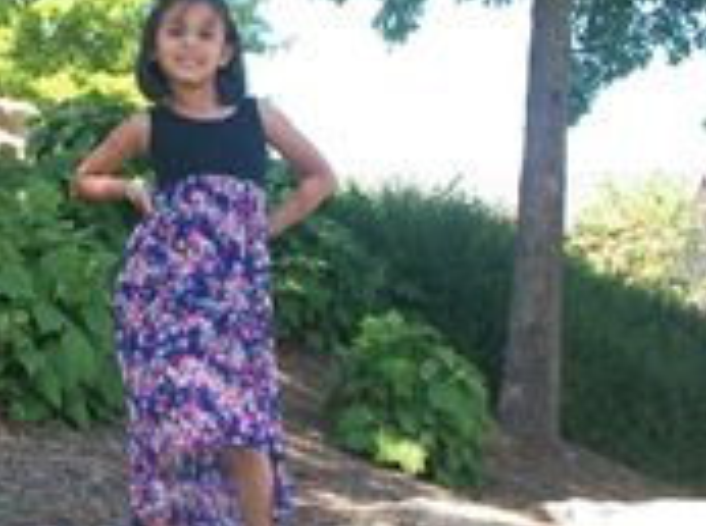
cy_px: 200
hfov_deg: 23.6
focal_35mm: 81
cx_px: 90
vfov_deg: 18.1
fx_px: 1649
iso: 80
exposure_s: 1/100
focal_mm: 6.3
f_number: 4.5
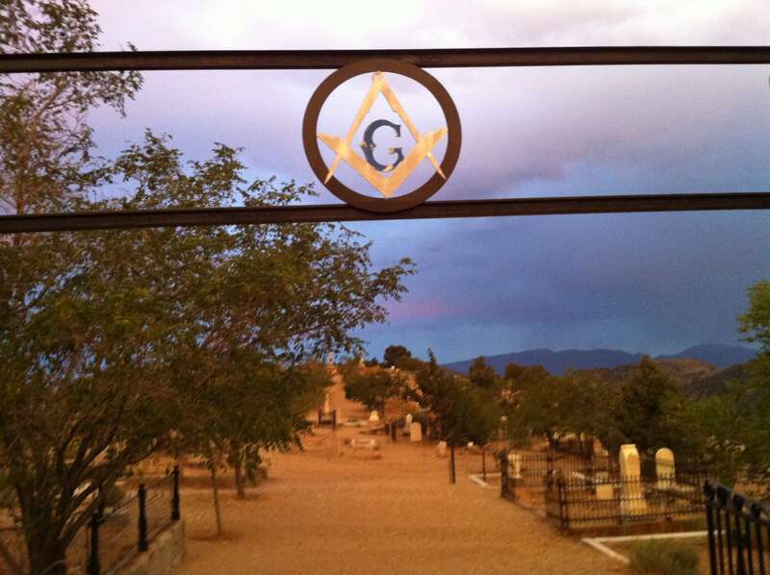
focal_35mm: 35
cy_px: 288
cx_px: 385
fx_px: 778
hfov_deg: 52.7
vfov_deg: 40.6
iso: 320
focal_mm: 3.85
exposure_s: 1/15
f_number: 2.8
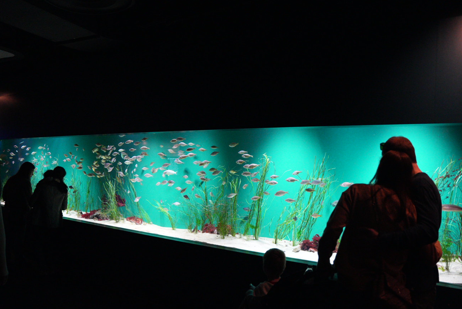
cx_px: 225
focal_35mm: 30
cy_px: 177
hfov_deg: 61.9
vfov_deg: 43.6
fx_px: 385
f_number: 2.8
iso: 10000
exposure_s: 1/500
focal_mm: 24
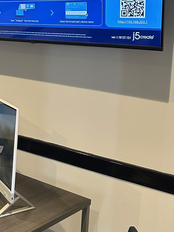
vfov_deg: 31.0
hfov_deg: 22.0
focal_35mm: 62
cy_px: 81
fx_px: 415
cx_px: -30
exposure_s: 1/60
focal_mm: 6.86
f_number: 1.78
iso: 200
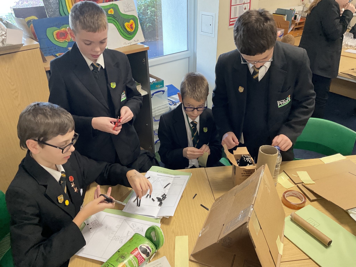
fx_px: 298
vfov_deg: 48.2
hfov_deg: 61.7
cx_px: 178
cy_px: 134
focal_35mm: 29
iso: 200
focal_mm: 3
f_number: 1.8
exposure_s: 1/60
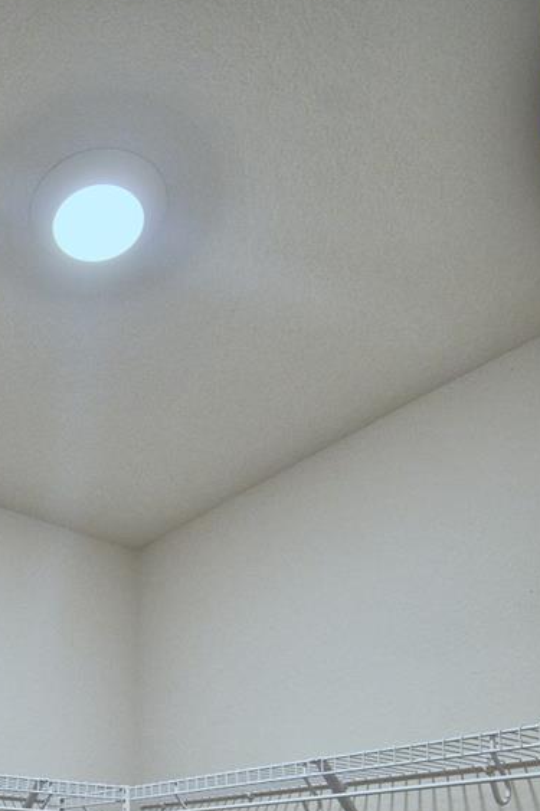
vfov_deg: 46.9
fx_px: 720
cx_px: 4
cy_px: 843
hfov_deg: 37.0
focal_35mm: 32
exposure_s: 1/60
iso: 400
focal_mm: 10
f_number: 4.5
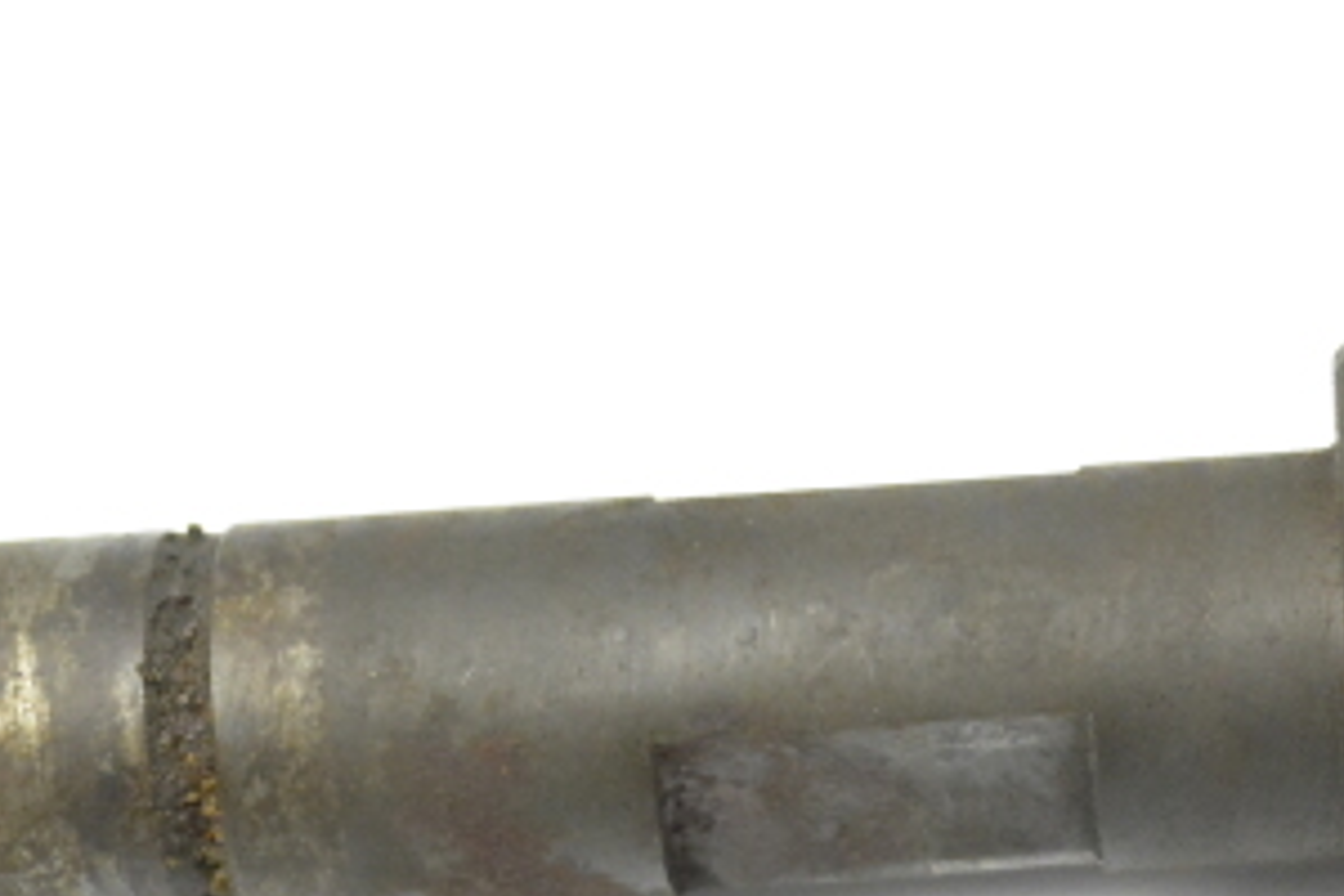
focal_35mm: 164
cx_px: 1012
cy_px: 739
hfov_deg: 12.5
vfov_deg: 8.4
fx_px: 6122
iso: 6400
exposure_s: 1/640
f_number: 5.6
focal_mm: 32
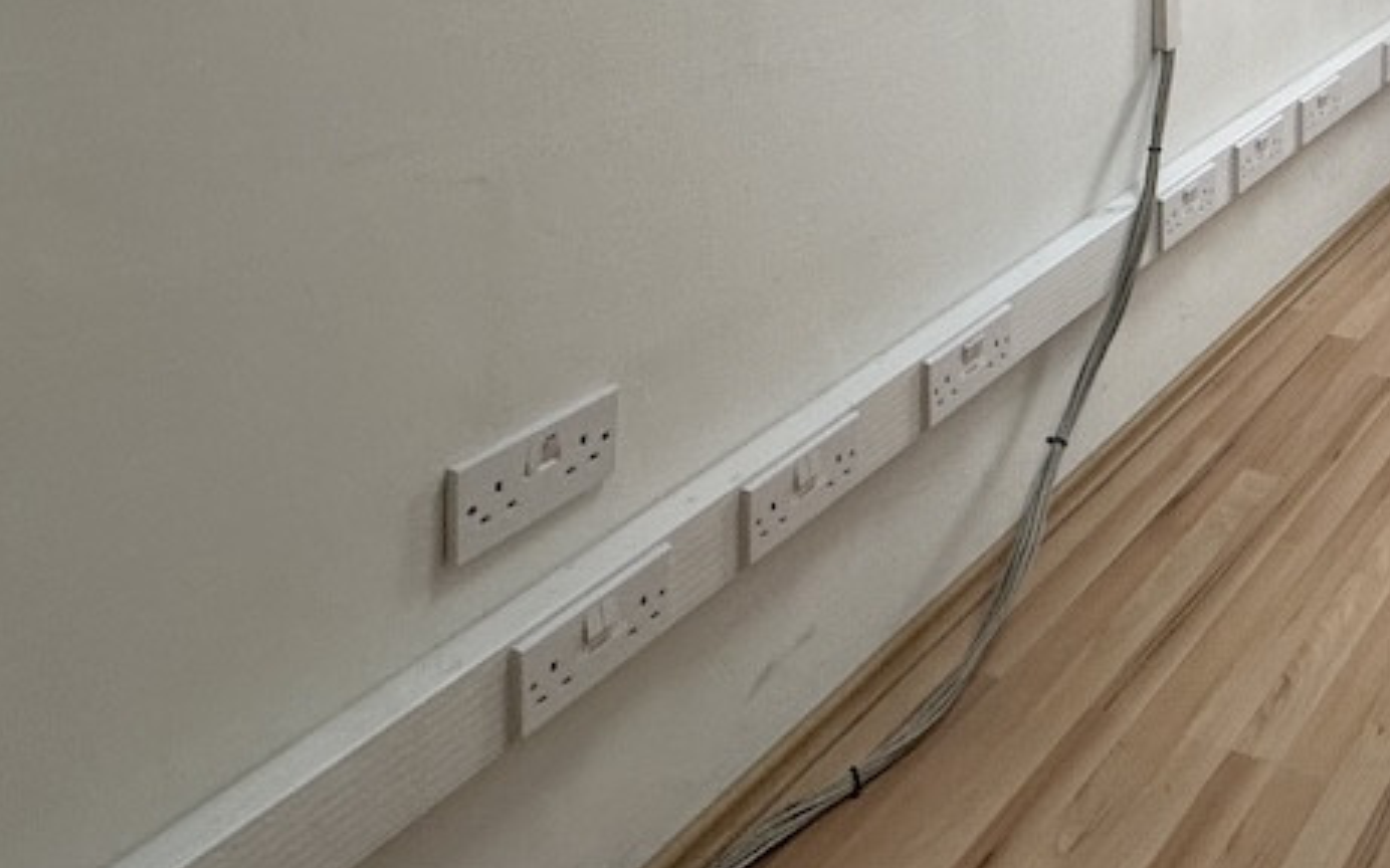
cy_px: -375
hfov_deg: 40.5
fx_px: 1401
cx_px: 1589
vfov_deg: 26.6
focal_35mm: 37
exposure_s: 1/100
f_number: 2.2
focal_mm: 2.22
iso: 100
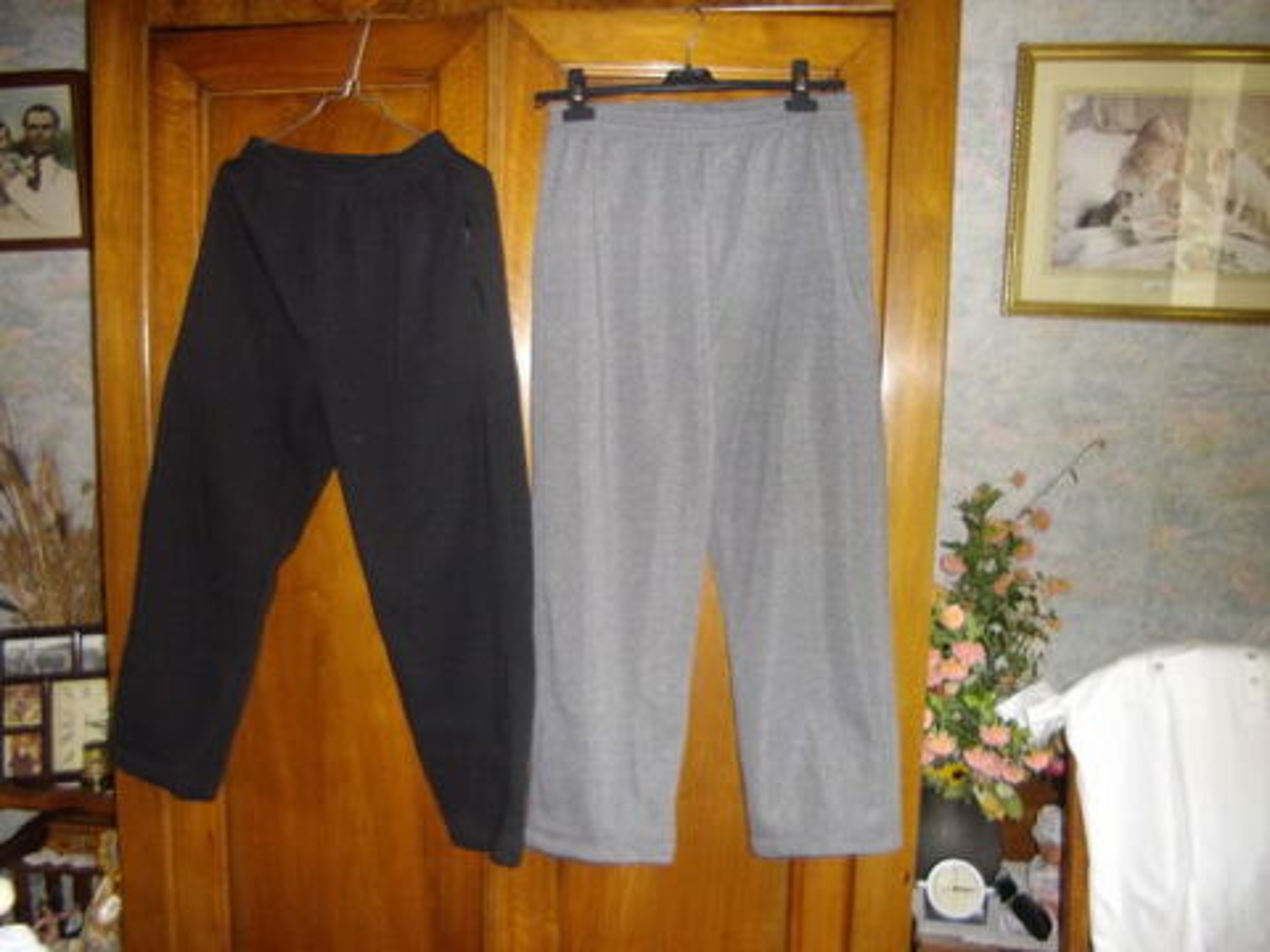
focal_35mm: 27
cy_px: 476
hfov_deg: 65.3
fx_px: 991
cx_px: 635
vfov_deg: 51.4
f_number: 3.2
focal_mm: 4.9
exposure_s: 1/50
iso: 221
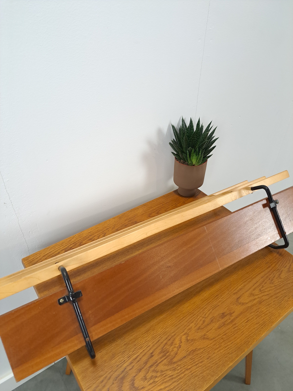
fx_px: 271
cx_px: 146
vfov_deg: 71.6
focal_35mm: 24
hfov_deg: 56.8
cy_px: 196
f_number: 1.8
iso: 250
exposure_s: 1/50
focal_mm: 5.23
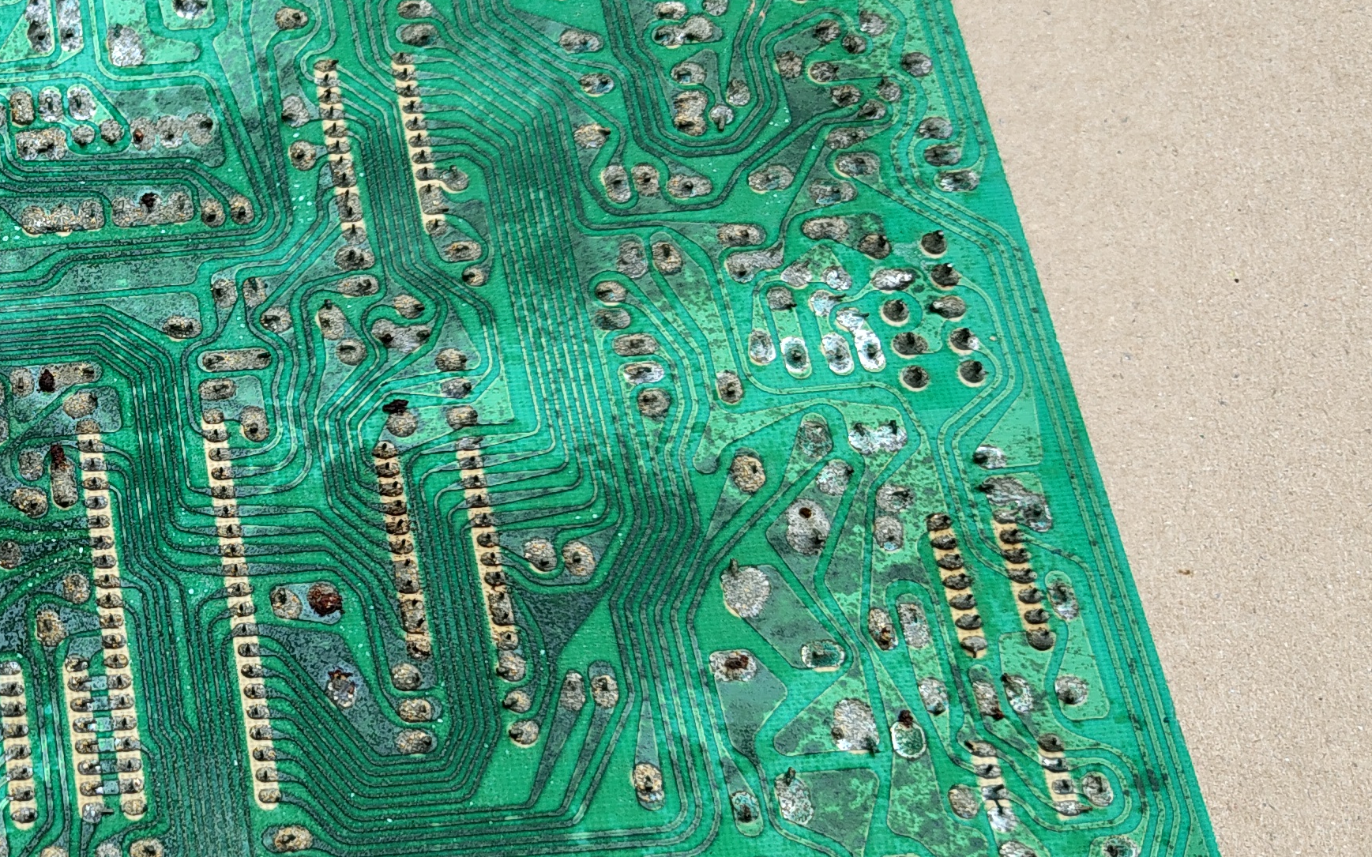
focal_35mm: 60
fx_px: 2243
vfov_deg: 21.6
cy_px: 465
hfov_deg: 30.6
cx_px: -111
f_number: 1.8
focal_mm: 5.56
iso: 100
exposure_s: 1/618
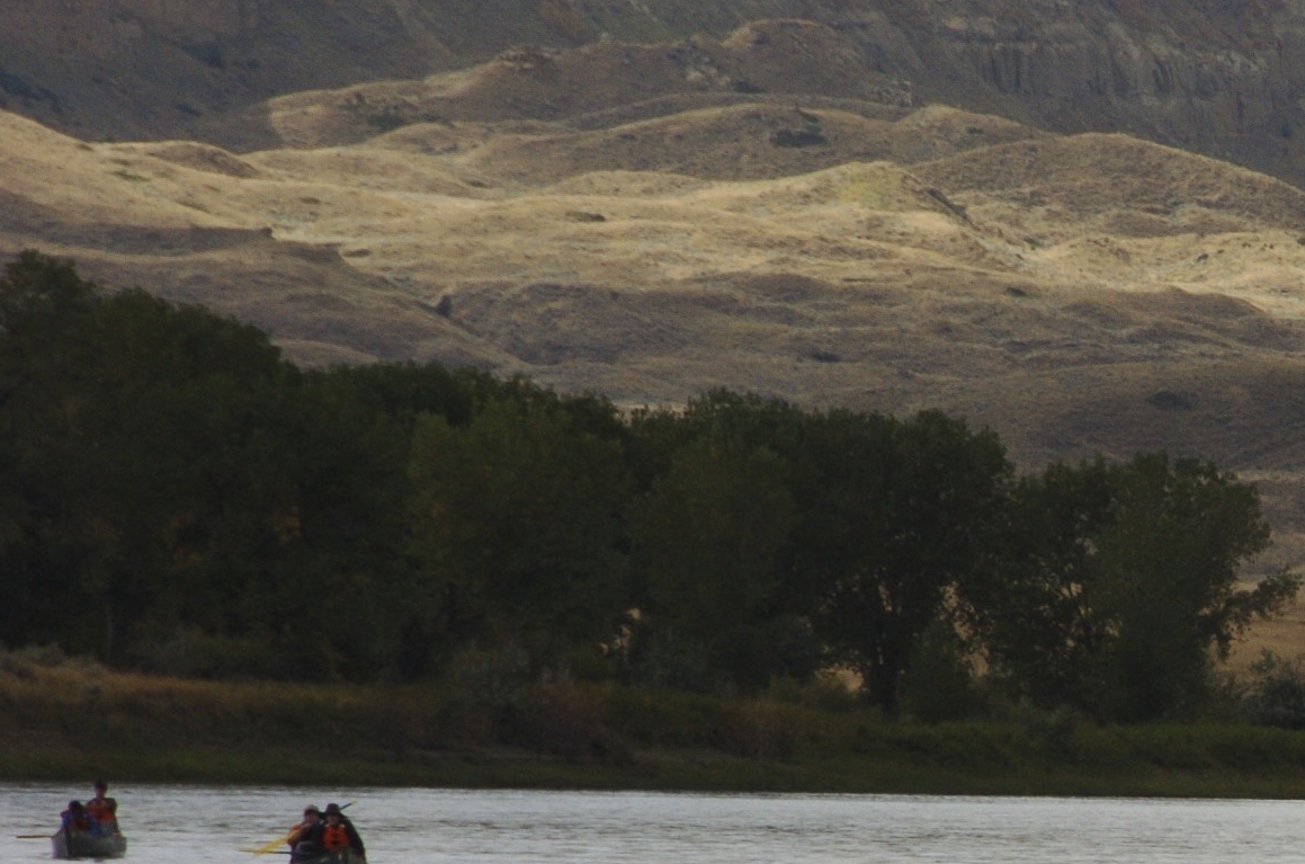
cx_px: 1383
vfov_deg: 2.1
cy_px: 707
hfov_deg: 3.2
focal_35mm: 638
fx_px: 23074
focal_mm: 200
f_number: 11
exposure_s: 1/500
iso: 400
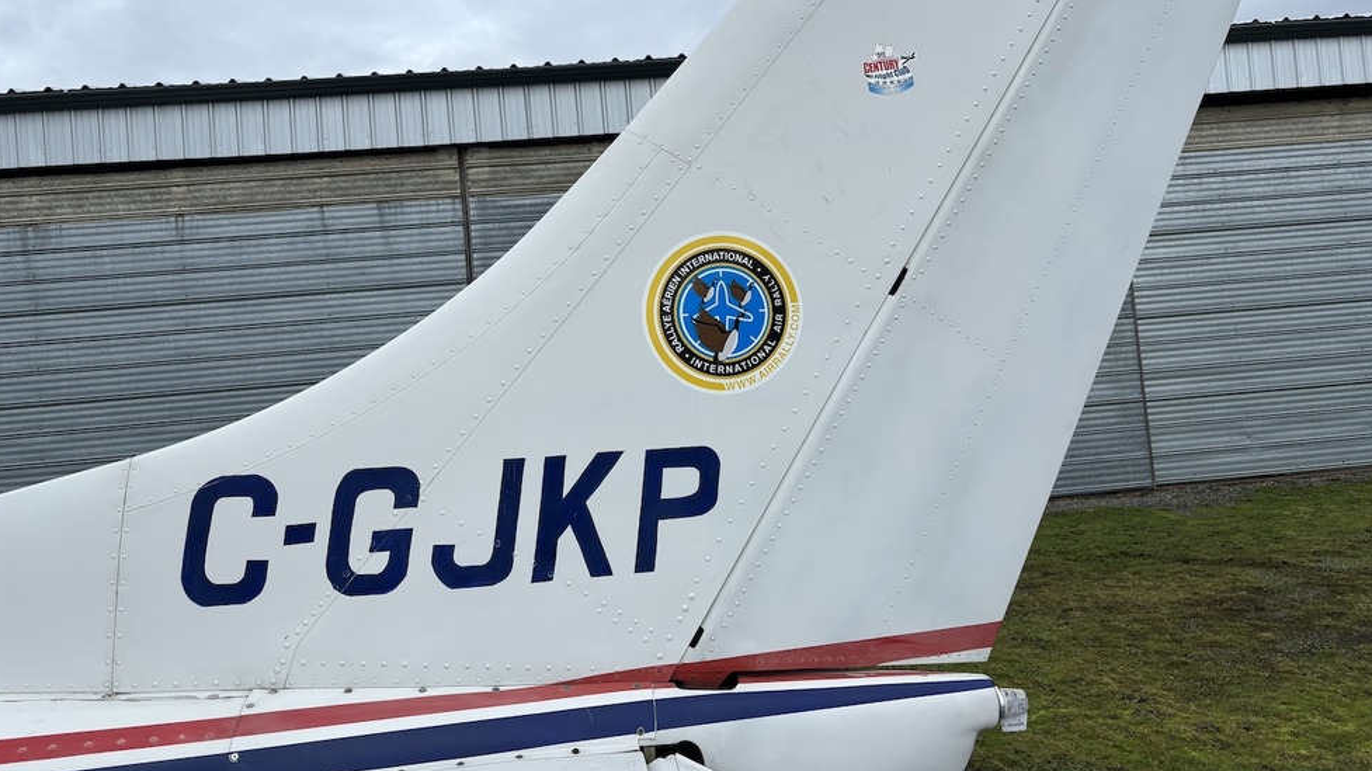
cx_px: 697
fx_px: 1055
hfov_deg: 66.1
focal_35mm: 29
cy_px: 289
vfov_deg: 39.9
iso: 50
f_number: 1.6
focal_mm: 5.96
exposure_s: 1/1233
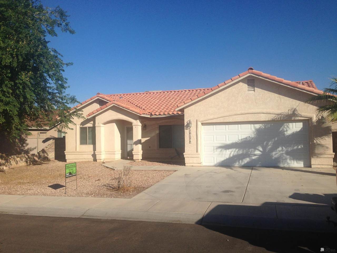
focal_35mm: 33
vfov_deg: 42.9
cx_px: 168
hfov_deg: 55.4
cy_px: 126
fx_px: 321
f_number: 2.4
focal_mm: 4.12
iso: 50
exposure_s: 1/2857
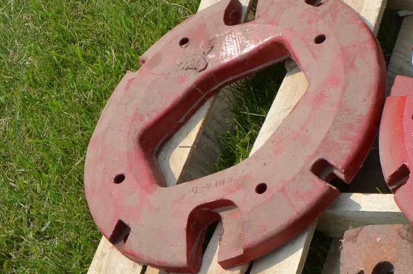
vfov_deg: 15.5
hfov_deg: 22.8
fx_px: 996
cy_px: 225
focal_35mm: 87
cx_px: 376
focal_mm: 24
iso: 100
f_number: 10
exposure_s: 1/200
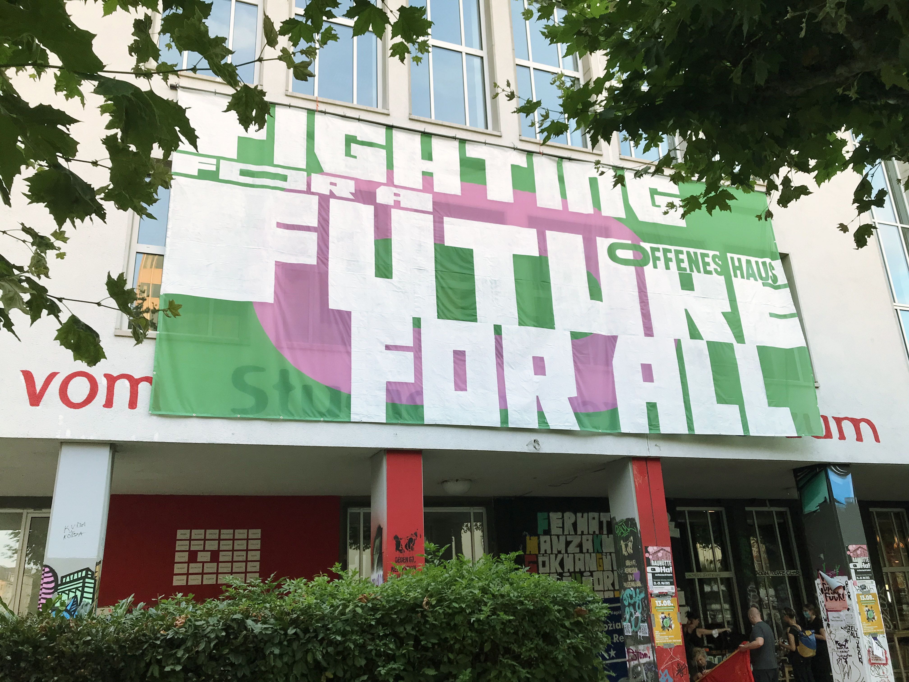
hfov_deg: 63.4
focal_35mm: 28
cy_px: 341
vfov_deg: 49.7
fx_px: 735
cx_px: 454
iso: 25
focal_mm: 3.99
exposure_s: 1/50
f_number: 1.8
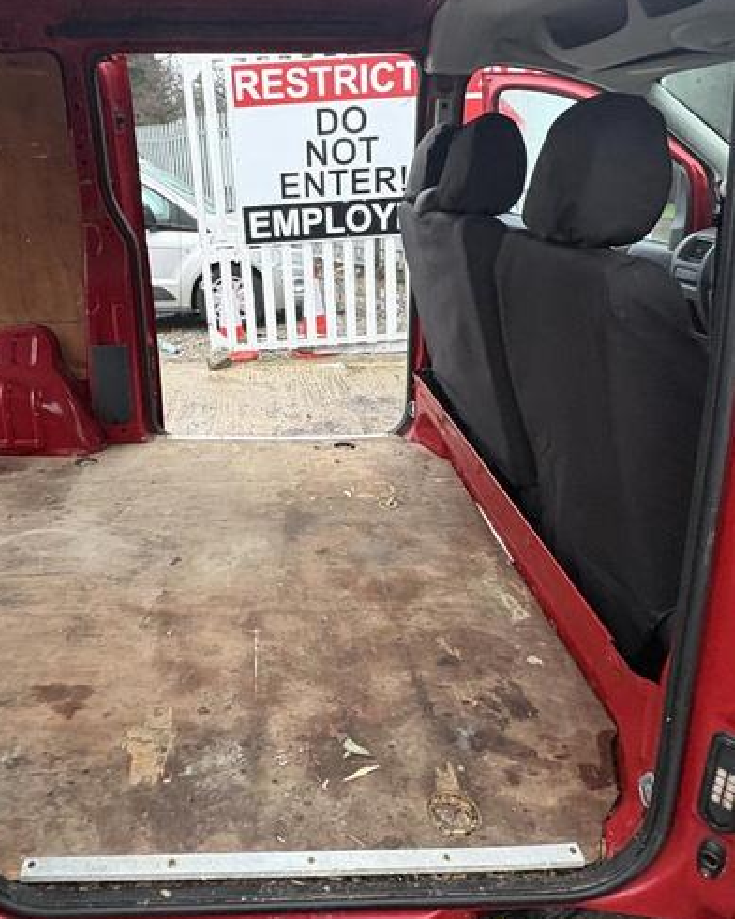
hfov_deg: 56.3
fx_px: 680
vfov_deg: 67.1
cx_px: 287
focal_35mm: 25
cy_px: 347
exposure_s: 1/71
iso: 250
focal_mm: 2.22
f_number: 2.2
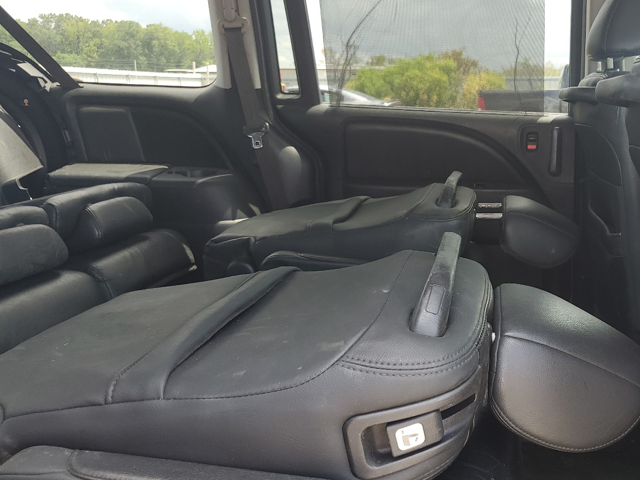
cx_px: 440
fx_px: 666
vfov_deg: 39.7
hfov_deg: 50.2
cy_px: 231
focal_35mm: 36
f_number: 1.5
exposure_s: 1/185
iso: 50
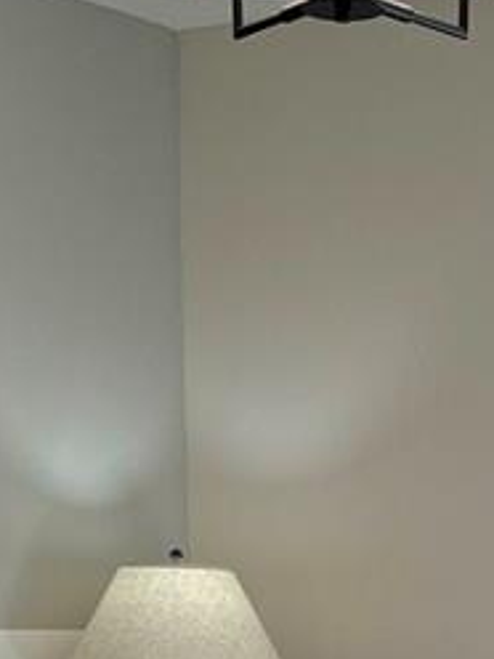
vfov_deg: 15.2
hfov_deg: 12.7
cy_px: 1089
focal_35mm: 116
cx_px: 398
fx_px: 2207
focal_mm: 6.86
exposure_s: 1/194
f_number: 1.78
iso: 64
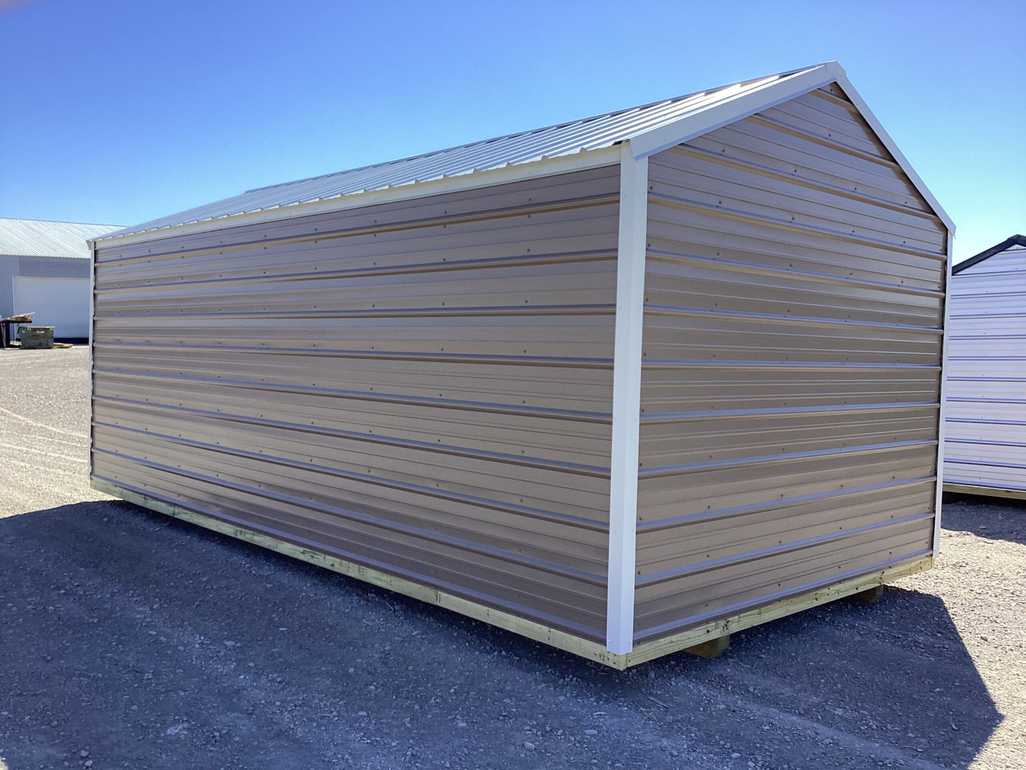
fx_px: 919
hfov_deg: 58.4
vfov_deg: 45.4
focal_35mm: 31
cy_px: 385
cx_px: 513
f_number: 2.4
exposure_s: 1/849
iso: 25
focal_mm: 3.3
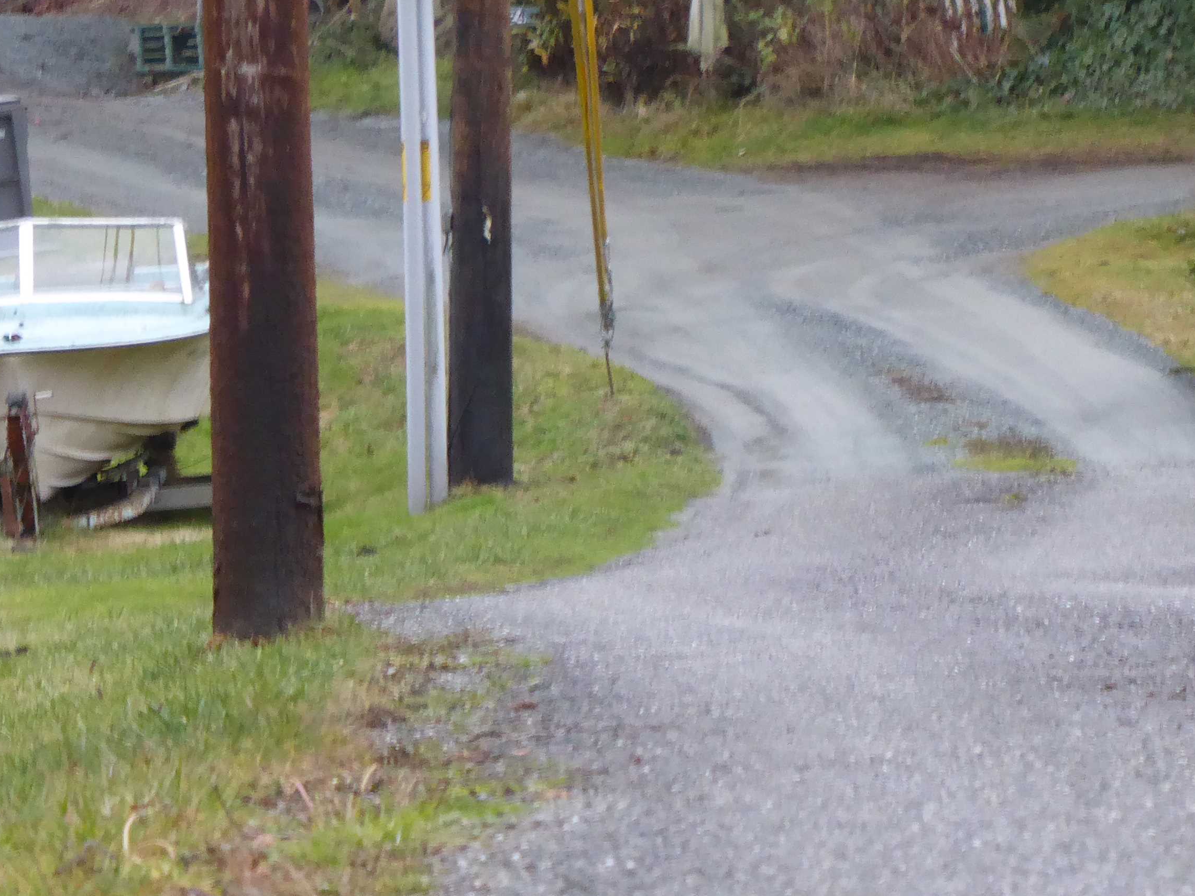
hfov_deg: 2.7
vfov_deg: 2.0
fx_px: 25064
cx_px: 959
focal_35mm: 726
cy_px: 471
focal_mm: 66.8
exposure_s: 1/125
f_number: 6
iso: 640
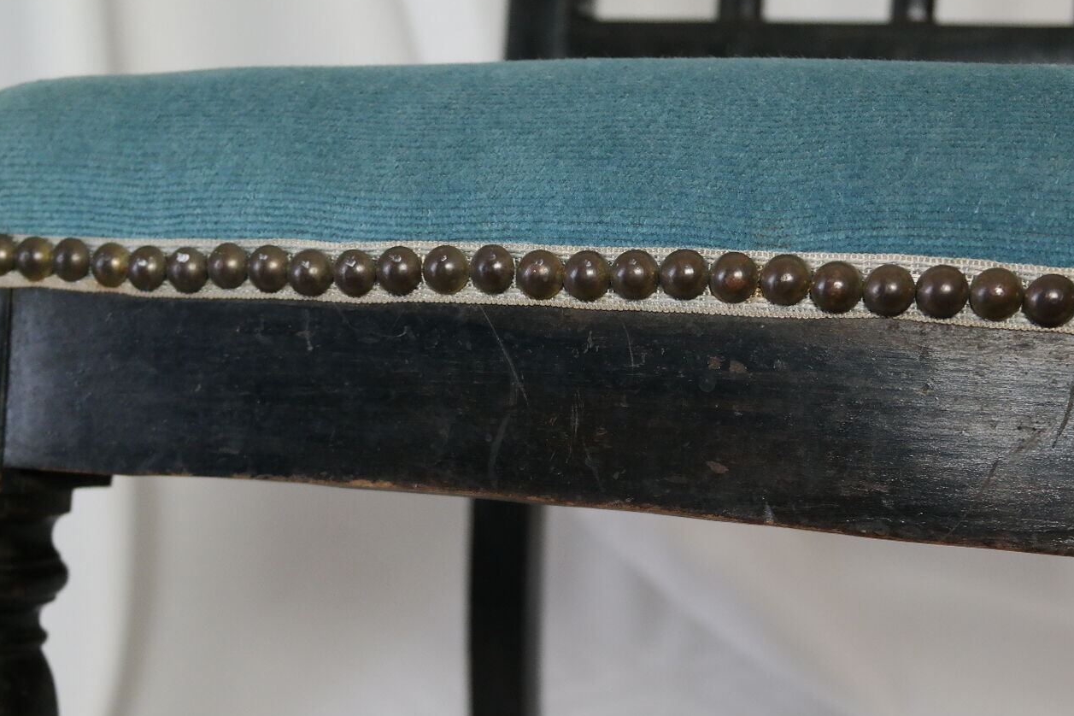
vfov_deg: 24.5
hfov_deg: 36.2
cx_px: 572
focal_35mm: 55
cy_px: 480
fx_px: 1641
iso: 800
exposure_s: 1/50
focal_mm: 26
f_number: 4
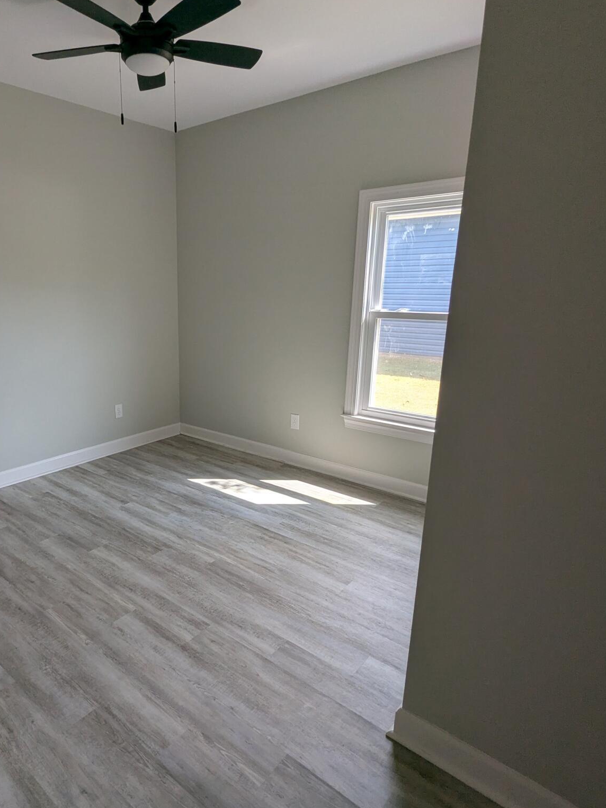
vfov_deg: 79.0
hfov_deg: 62.2
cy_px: 405
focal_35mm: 21
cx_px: 215
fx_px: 490
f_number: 2.2
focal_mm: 2.35
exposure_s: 1/167
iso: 70
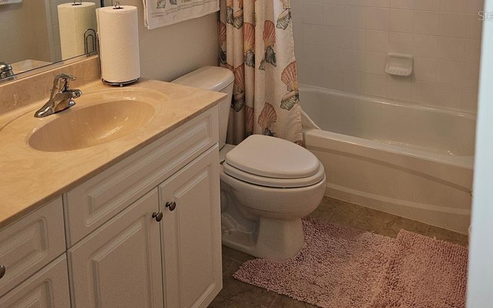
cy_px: 15
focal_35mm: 36
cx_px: 262
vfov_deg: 33.0
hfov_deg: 54.0
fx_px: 484
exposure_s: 1/60
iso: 40
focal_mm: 5.4
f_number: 1.8
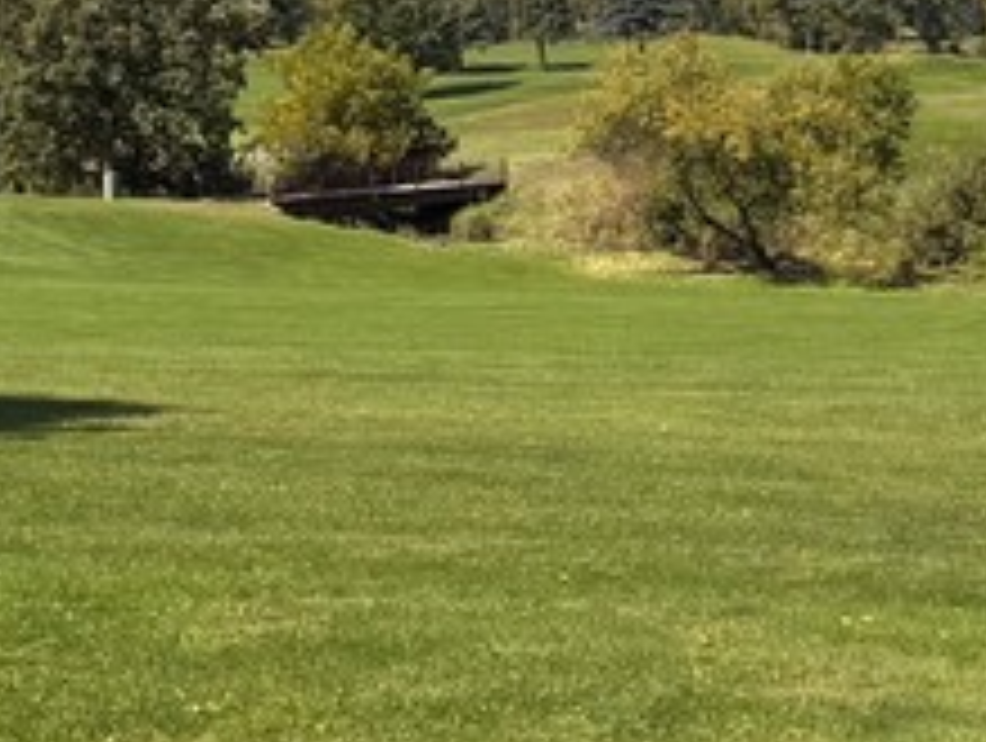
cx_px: 1099
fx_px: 3195
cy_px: 333
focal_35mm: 112
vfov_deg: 13.3
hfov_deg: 17.0
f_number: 1.78
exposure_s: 1/4310
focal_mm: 6.76
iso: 80
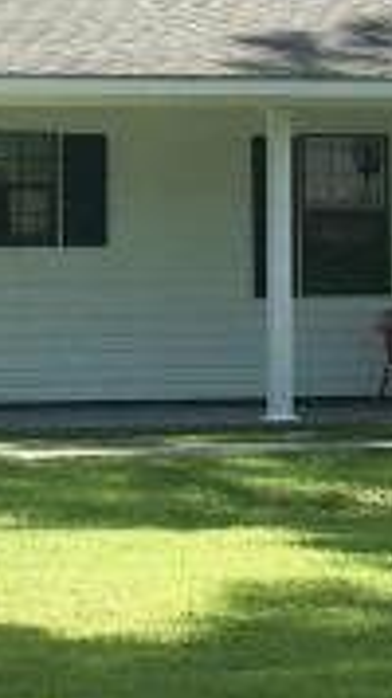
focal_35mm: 182
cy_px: 47
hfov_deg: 6.6
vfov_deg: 11.7
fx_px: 3366
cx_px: -149
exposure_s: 1/1099
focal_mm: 4.15
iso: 25
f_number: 2.2
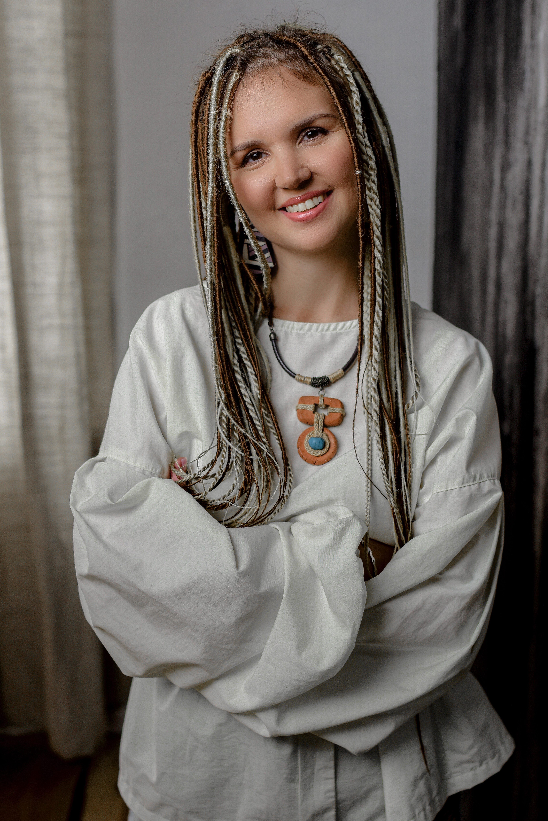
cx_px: 313
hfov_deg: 29.8
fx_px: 1027
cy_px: 401
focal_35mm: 45
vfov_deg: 43.6
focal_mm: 35
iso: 400
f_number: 2.8
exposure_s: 1/200
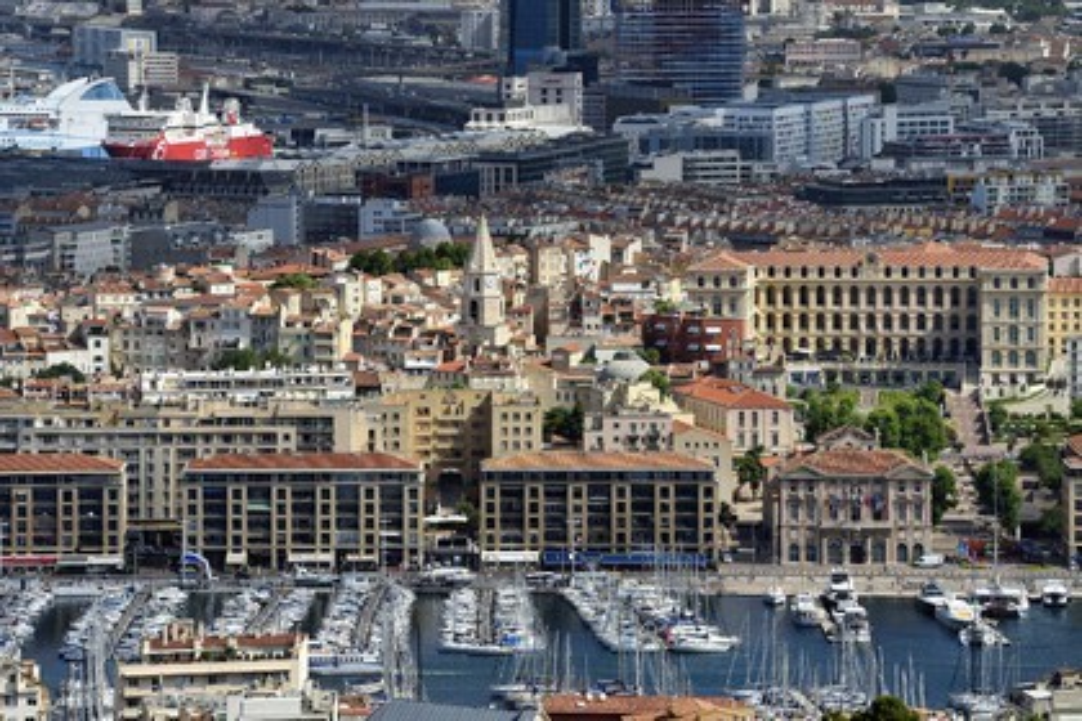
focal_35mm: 200
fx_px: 6011
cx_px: 541
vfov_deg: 6.9
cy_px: 360
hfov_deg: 10.3
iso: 200
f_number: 10
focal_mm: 200
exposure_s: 1/500
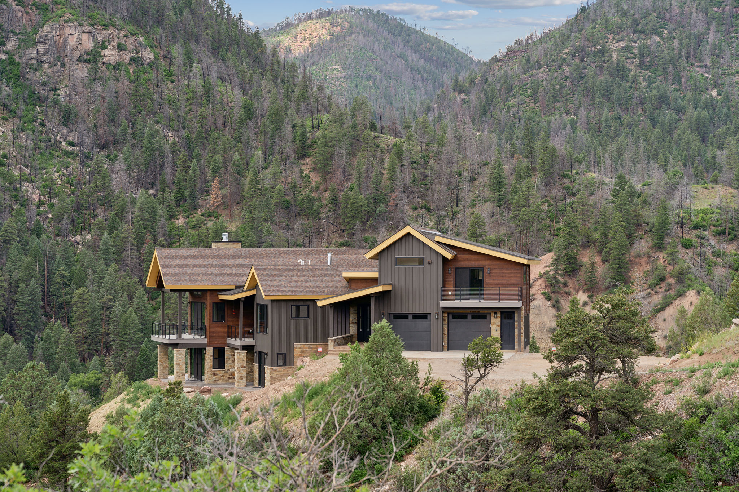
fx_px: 1539
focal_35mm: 75
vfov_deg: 18.2
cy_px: 246
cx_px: 370
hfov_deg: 27.0
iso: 160
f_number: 8
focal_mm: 75
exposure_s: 1/100
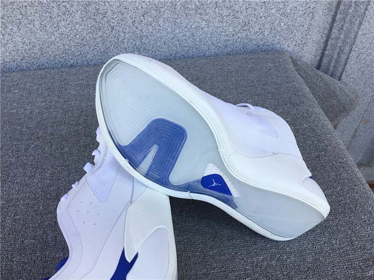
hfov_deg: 58.4
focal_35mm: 31
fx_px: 335
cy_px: 140
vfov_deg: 45.4
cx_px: 187
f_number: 2.4
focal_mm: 3.3
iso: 25
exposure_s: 1/202
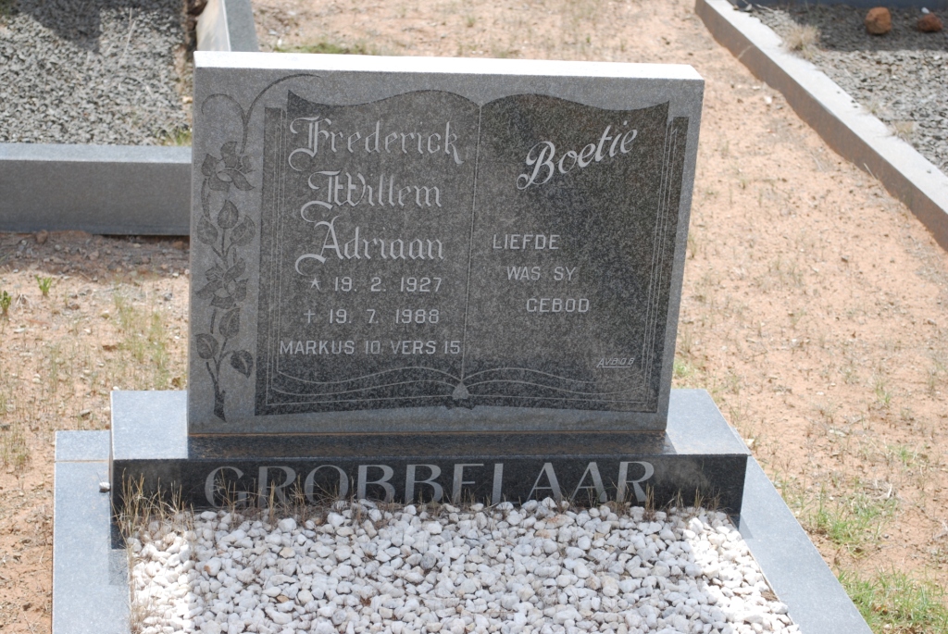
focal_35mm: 82
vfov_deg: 16.6
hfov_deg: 24.6
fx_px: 2175
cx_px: 474
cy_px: 317
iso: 100
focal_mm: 55
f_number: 7.1
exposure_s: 1/200
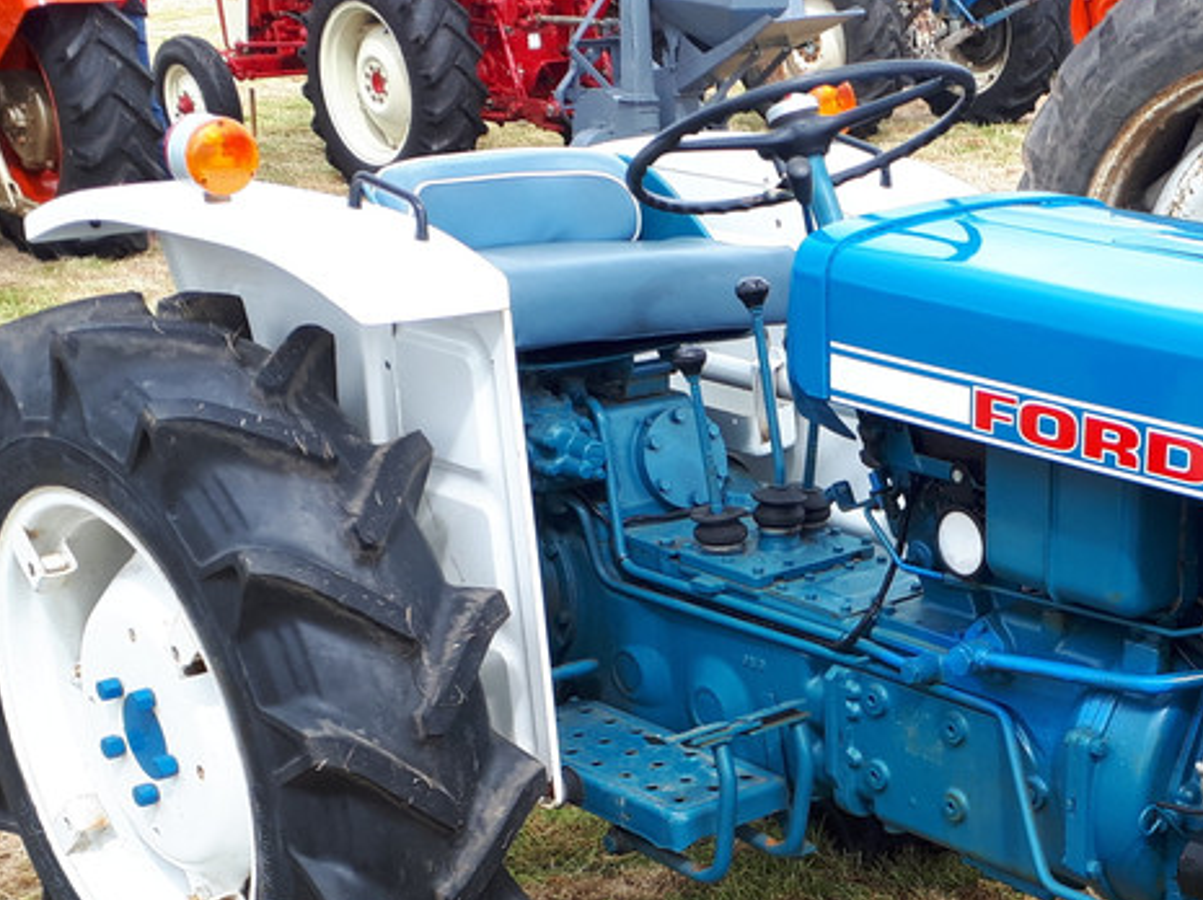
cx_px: 1026
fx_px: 2153
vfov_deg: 23.0
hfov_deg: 30.2
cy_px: 809
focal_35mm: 62
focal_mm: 3.6
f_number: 1.9
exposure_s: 1/310
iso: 40
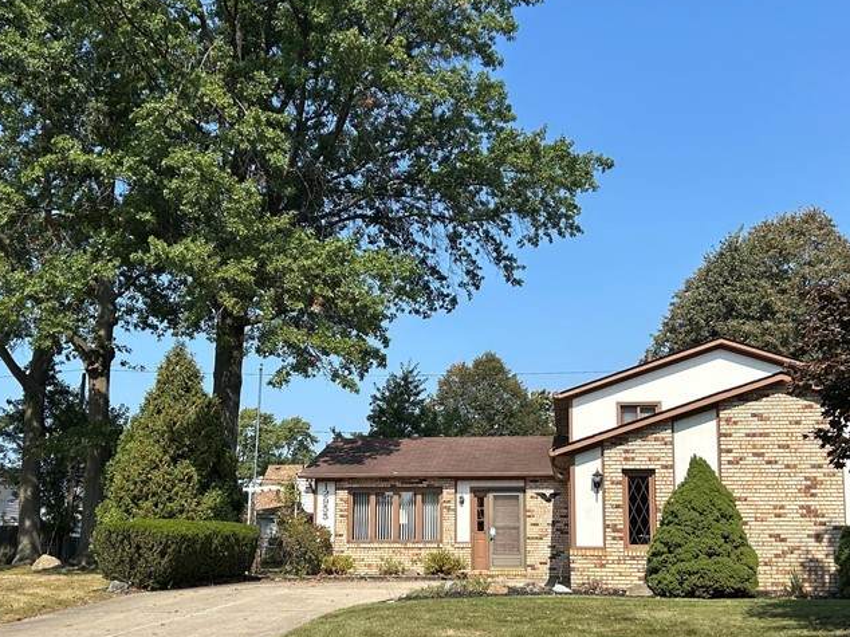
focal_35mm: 42
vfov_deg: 34.1
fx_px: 1031
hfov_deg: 44.8
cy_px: 414
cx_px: 432
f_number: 1.5
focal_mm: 5.7
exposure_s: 1/3356
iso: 50
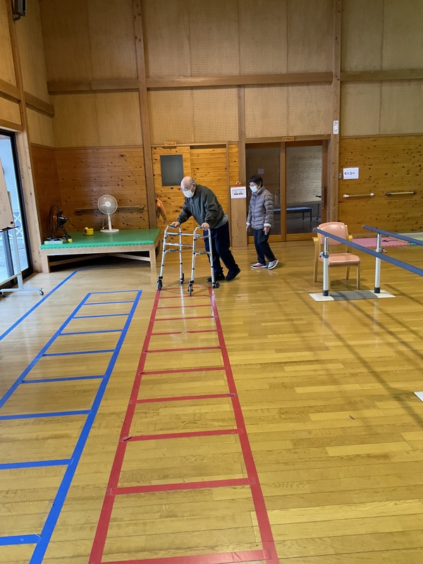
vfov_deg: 61.7
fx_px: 472
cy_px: 282
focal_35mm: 29
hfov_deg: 48.2
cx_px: 212
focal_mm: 3
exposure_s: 1/60
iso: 125
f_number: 1.8
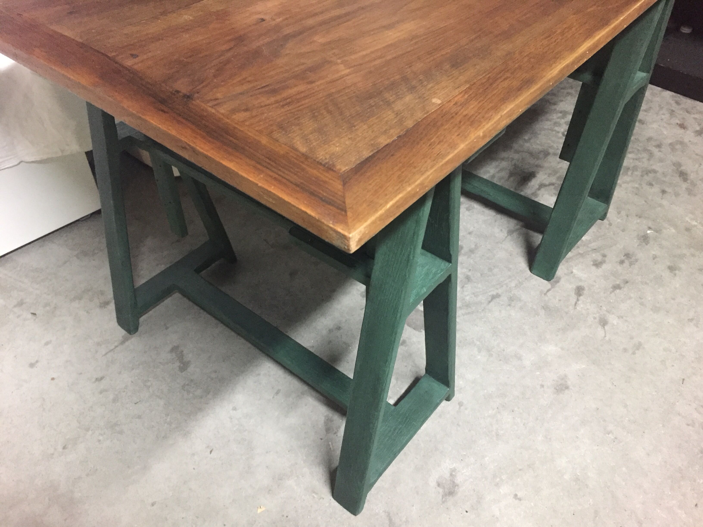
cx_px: 352
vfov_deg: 48.2
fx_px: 589
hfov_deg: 61.7
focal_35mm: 29
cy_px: 264
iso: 320
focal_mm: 4.15
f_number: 2.2
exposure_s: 1/17
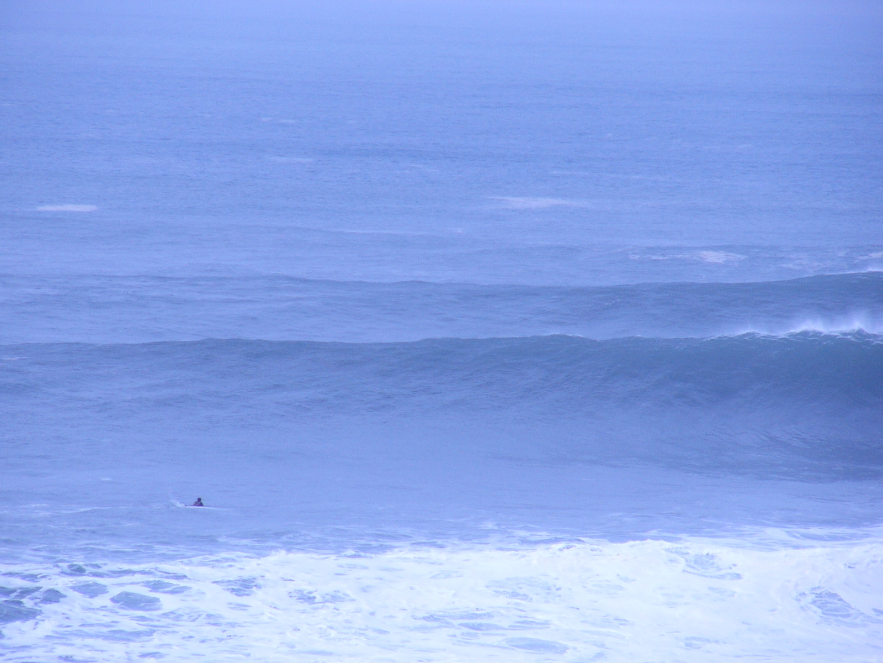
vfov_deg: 4.1
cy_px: 332
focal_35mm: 366
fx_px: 9336
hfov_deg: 5.4
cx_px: 442
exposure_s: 1/640
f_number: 3.7
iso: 50
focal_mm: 48.1
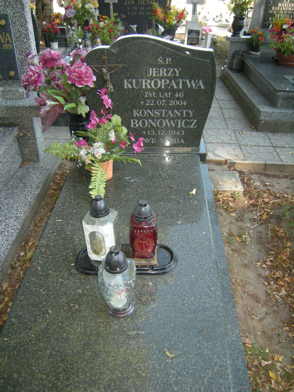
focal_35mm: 28
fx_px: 317
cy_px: 196
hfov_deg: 49.7
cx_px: 147
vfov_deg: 63.4
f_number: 2.8
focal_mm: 4.7
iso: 64
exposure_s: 1/51.1
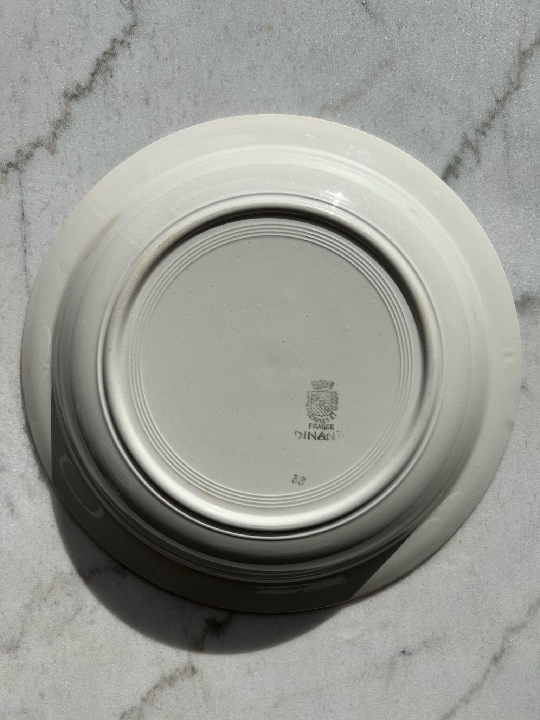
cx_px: 270
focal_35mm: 26
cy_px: 360
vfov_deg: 67.3
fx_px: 541
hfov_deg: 53.0
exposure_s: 1/16393
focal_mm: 5.7
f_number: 1.5
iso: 40
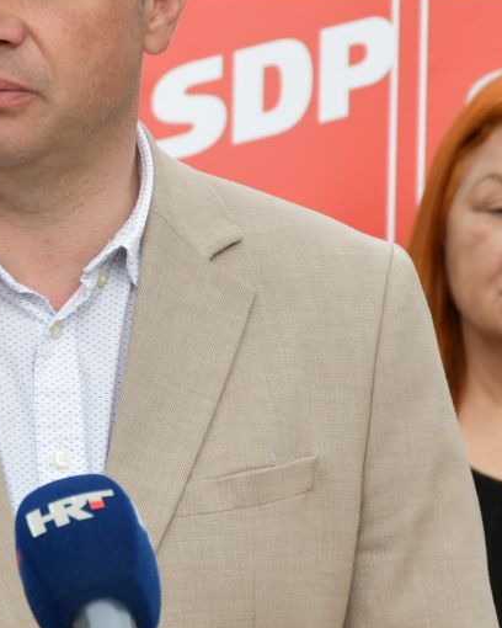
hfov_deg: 4.3
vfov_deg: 5.4
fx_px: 6649
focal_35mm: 358
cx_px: 79
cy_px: 265
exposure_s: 1/250
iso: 200
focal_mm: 90
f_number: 6.3
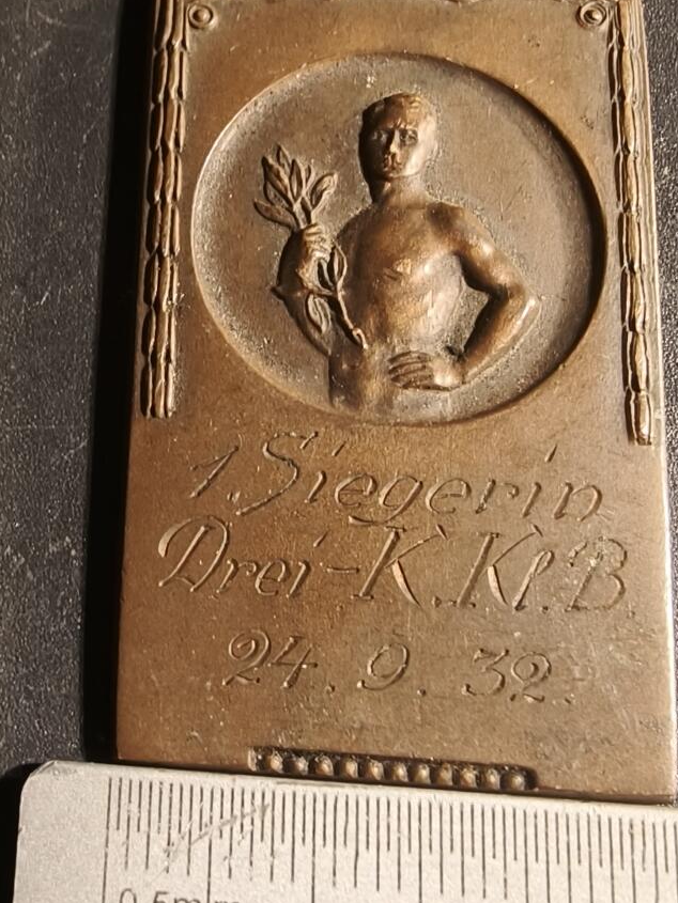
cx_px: 395
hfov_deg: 29.6
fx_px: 1279
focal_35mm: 49
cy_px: 784
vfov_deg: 36.8
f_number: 2
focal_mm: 2.32
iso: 125
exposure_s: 1/50
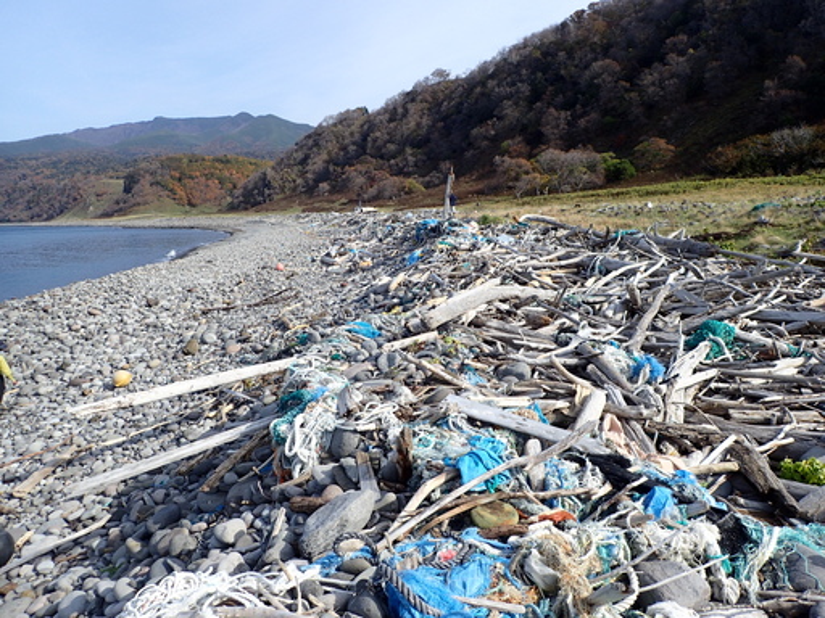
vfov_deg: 54.9
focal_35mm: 25
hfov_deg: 69.4
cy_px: 309
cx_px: 412
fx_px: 596
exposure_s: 1/160
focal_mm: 4.5
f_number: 8
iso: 100
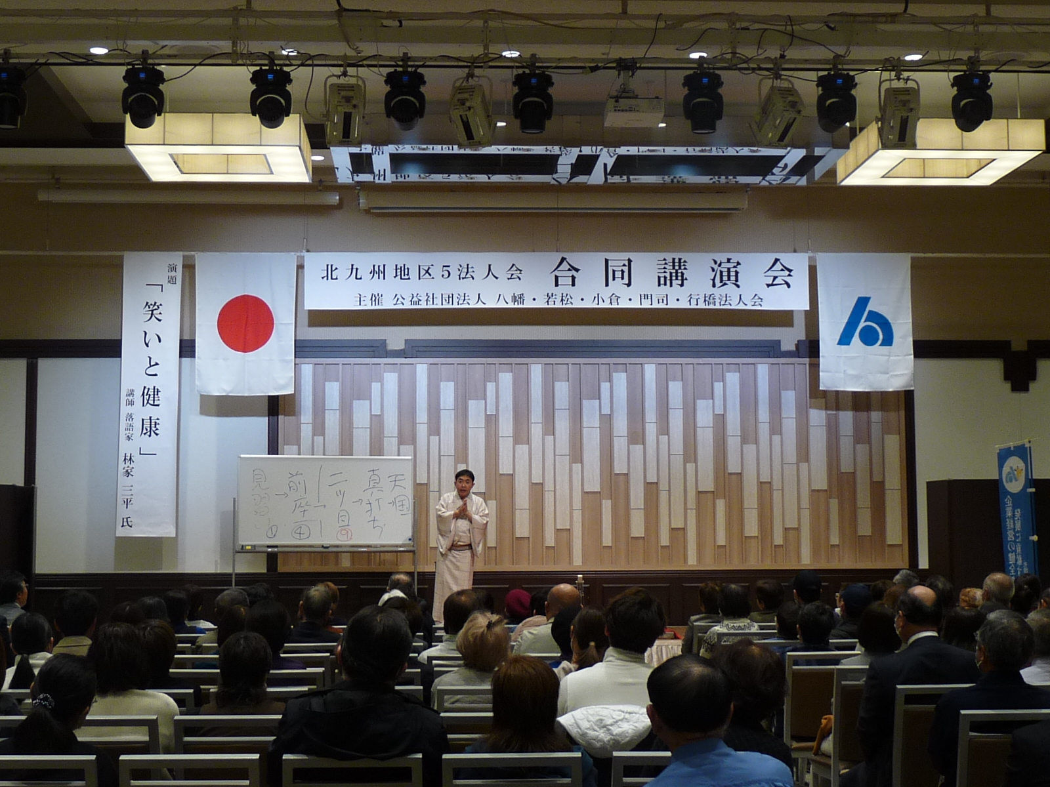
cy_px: 394
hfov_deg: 34.9
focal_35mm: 55
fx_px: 1668
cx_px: 525
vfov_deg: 26.6
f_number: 3
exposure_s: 1/40
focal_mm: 5.6
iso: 100
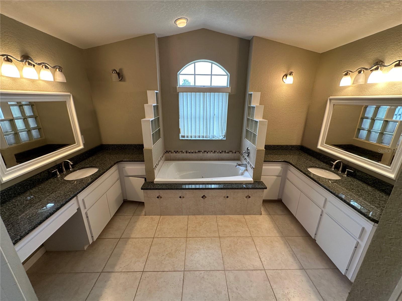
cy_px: 150
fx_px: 163
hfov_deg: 102.1
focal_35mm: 14
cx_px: 201
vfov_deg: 85.7
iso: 160
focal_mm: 2.22
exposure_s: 1/120
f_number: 2.2
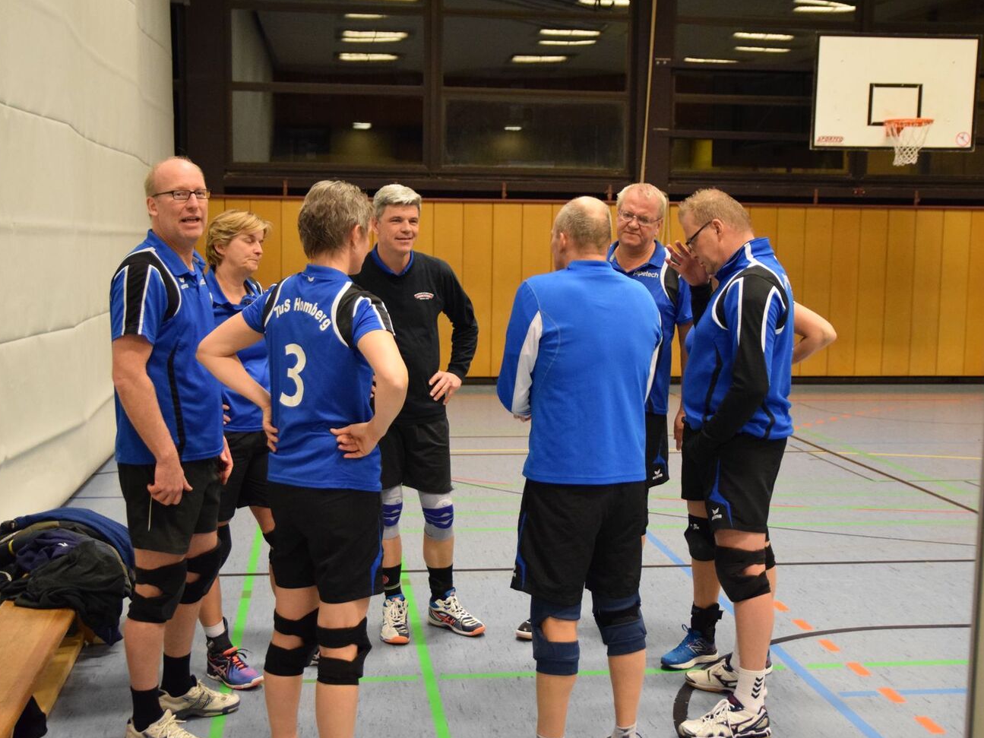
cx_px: 491
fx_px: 1266
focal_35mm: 45
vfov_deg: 32.5
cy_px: 373
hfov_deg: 42.5
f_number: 2.8
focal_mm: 27
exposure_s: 1/200
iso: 3200
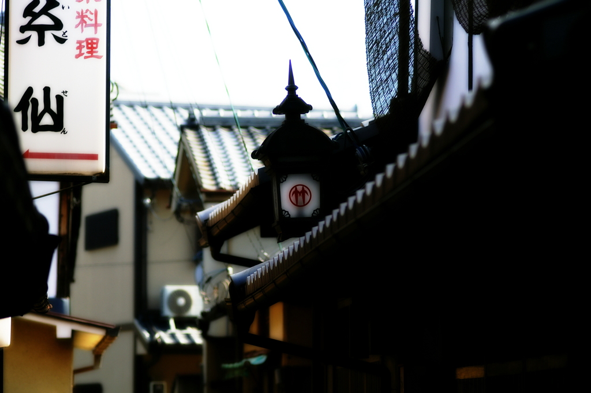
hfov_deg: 13.7
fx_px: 2459
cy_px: 196
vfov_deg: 9.1
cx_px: 296
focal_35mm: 150
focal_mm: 100
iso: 125
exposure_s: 1/1250
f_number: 3.5
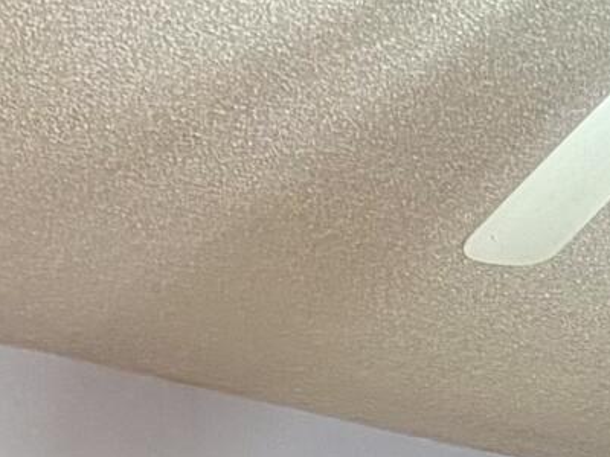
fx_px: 1850
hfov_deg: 17.4
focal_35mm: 105
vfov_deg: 11.3
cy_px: 1152
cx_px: 822
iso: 320
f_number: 2.2
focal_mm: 2.22
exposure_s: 1/60
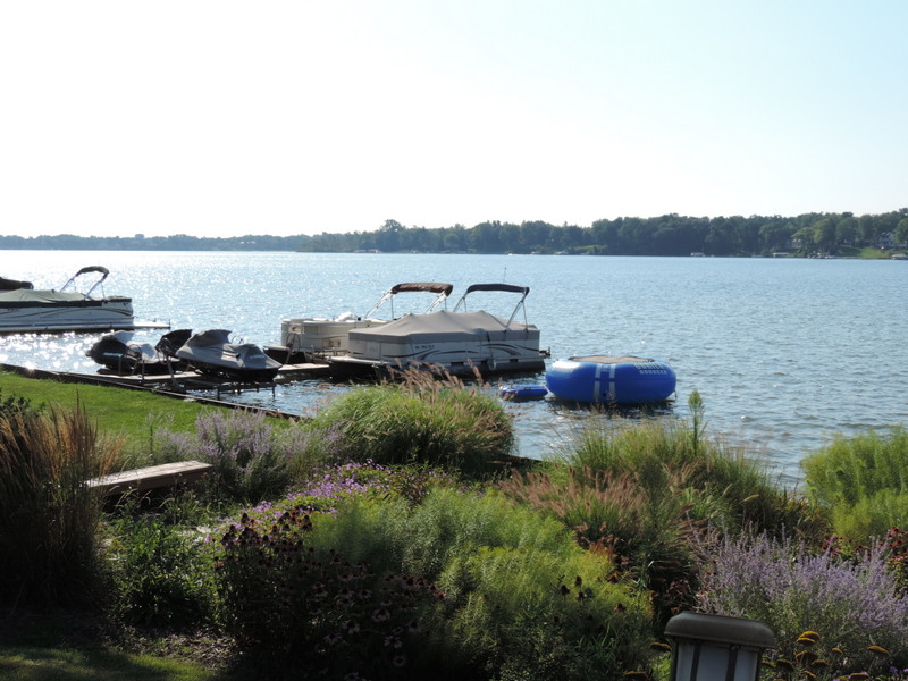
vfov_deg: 30.9
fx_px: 1233
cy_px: 340
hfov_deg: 40.4
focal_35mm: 47
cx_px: 454
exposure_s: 1/800
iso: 80
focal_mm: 8.3
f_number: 3.5
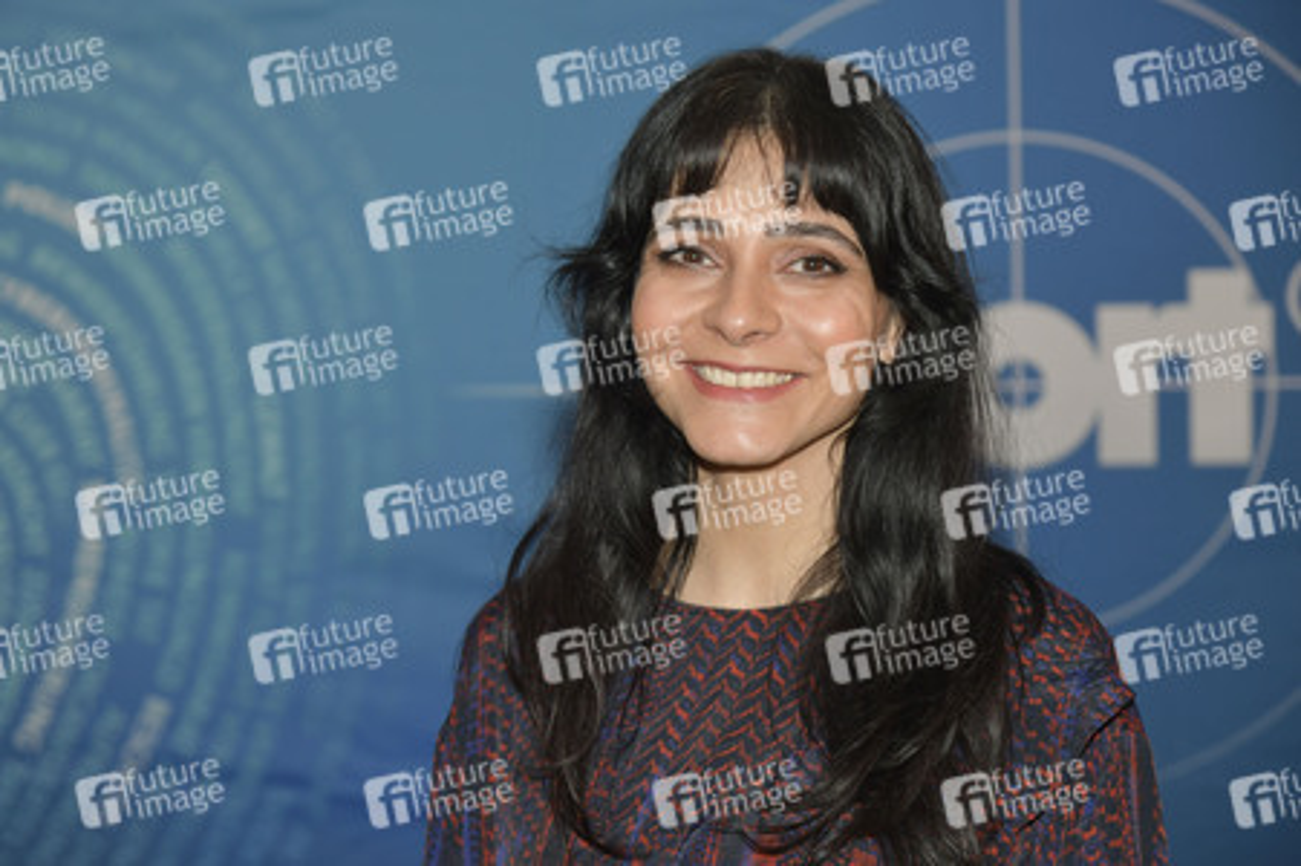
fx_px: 3431
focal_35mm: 95
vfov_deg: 14.4
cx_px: 650
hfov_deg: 21.5
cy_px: 433
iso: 640
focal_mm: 95
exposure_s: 1/200
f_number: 5.6
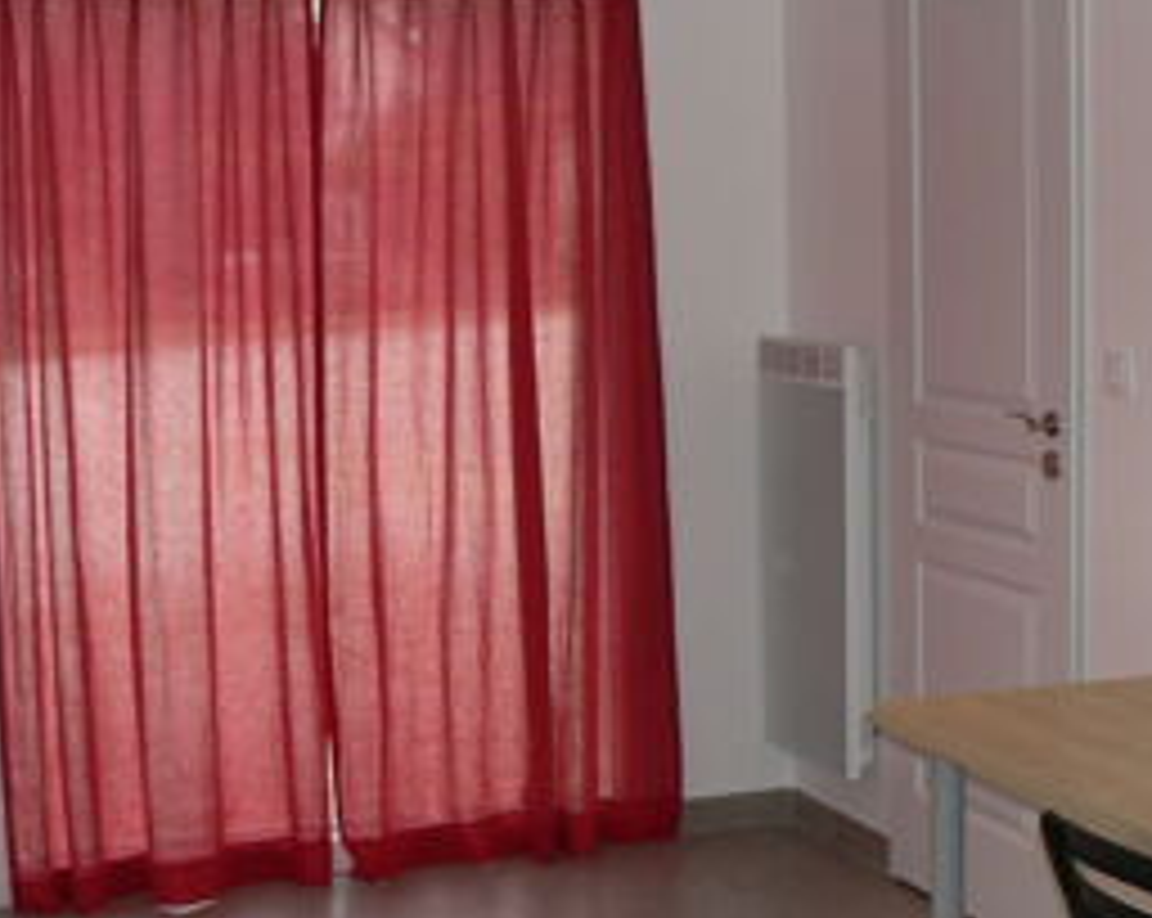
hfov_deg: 28.7
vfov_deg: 23.1
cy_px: 472
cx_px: 621
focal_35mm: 66
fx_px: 2247
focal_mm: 6
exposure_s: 1/60
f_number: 2.8
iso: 80
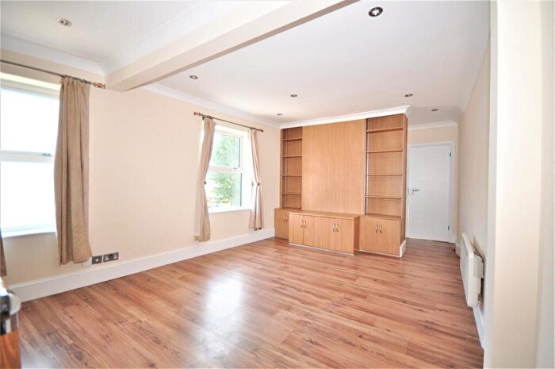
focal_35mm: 15
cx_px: 278
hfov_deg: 100.5
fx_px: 231
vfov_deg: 77.2
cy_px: 184
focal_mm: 10
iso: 400
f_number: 4
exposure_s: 1/60
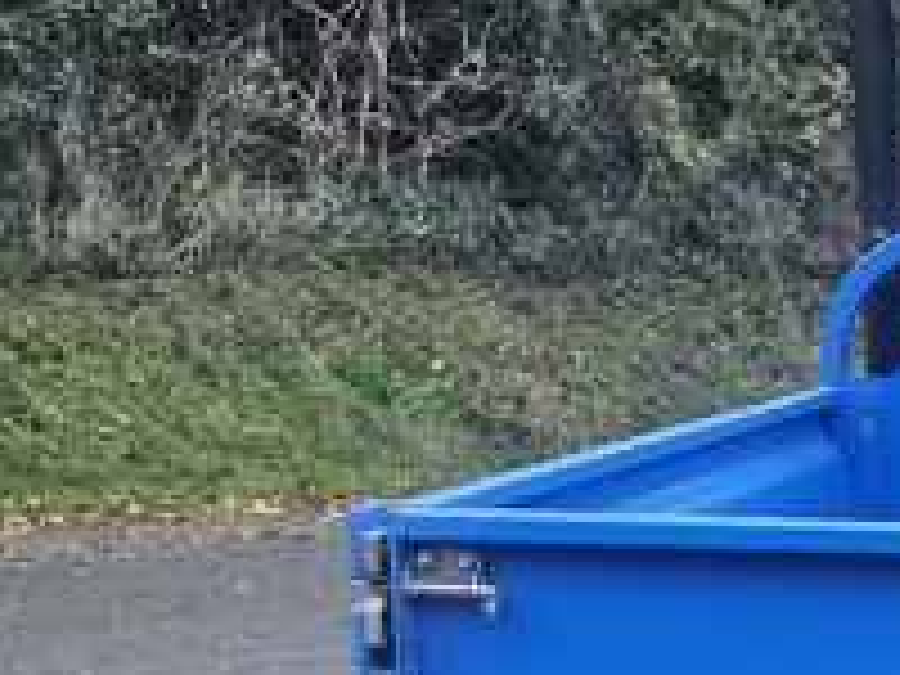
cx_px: 1251
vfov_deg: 12.2
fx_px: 3068
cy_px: 850
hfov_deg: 15.7
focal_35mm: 118
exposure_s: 1/200
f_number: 1.8
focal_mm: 5.4
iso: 320
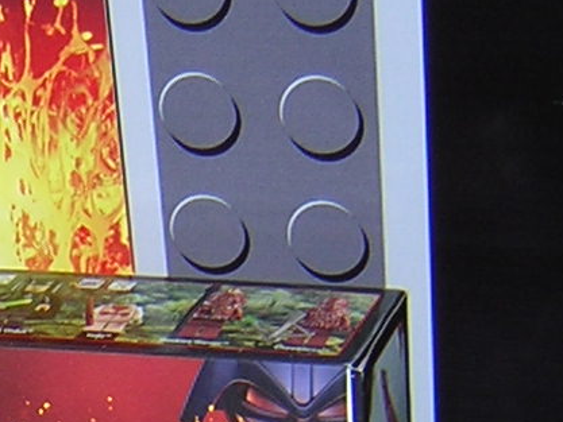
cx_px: -216
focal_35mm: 138
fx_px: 2245
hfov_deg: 13.6
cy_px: 666
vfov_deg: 10.3
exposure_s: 1/60.1
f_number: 2.6
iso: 100
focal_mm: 4.7
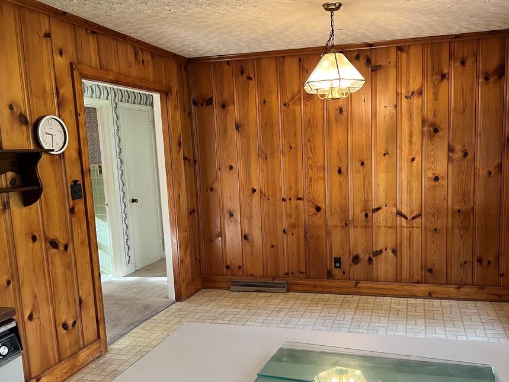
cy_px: 217
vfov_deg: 45.3
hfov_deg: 58.0
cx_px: 299
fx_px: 456
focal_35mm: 31
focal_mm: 5.7
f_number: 1.5
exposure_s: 1/60
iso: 160
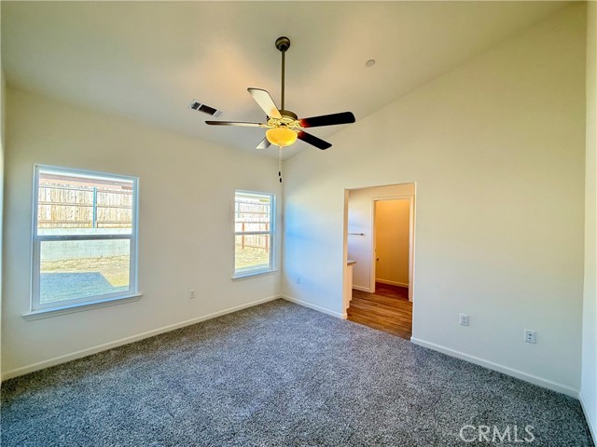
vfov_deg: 85.7
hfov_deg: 102.1
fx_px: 241
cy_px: 224
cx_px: 298
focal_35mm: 14
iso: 200
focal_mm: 2.22
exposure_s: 1/120
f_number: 2.2
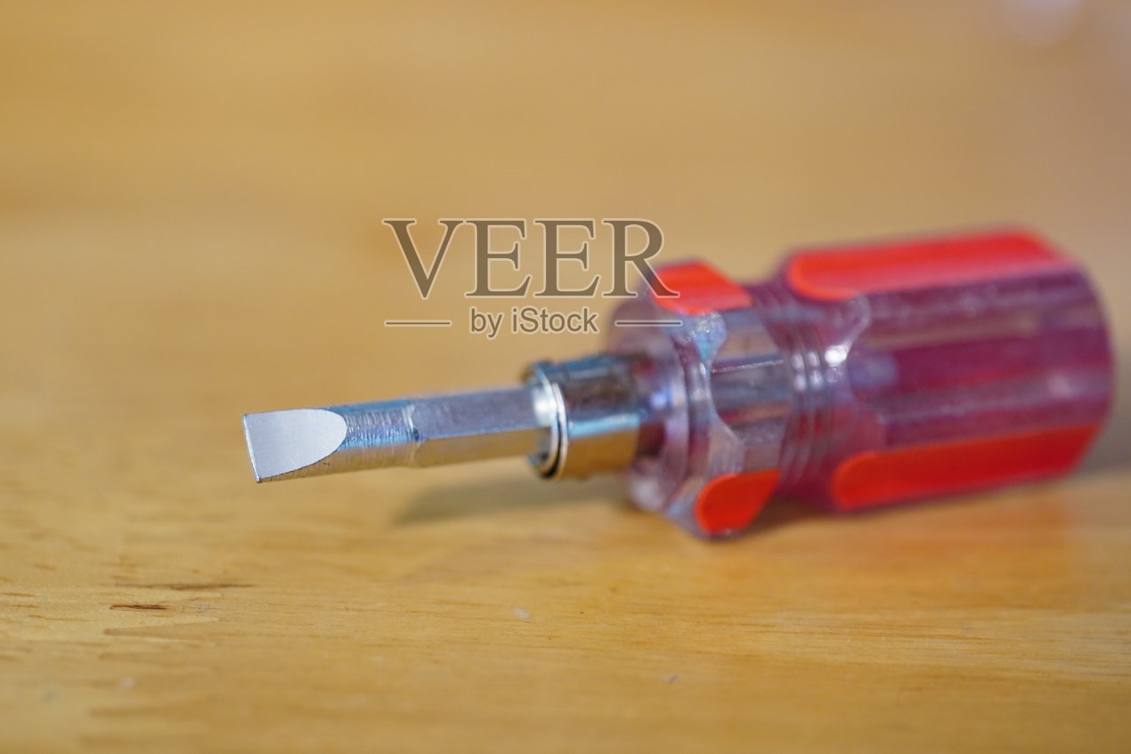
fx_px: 1979
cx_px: 533
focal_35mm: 63
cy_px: 280
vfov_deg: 21.5
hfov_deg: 31.9
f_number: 2.8
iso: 1000
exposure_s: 1/50
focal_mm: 50
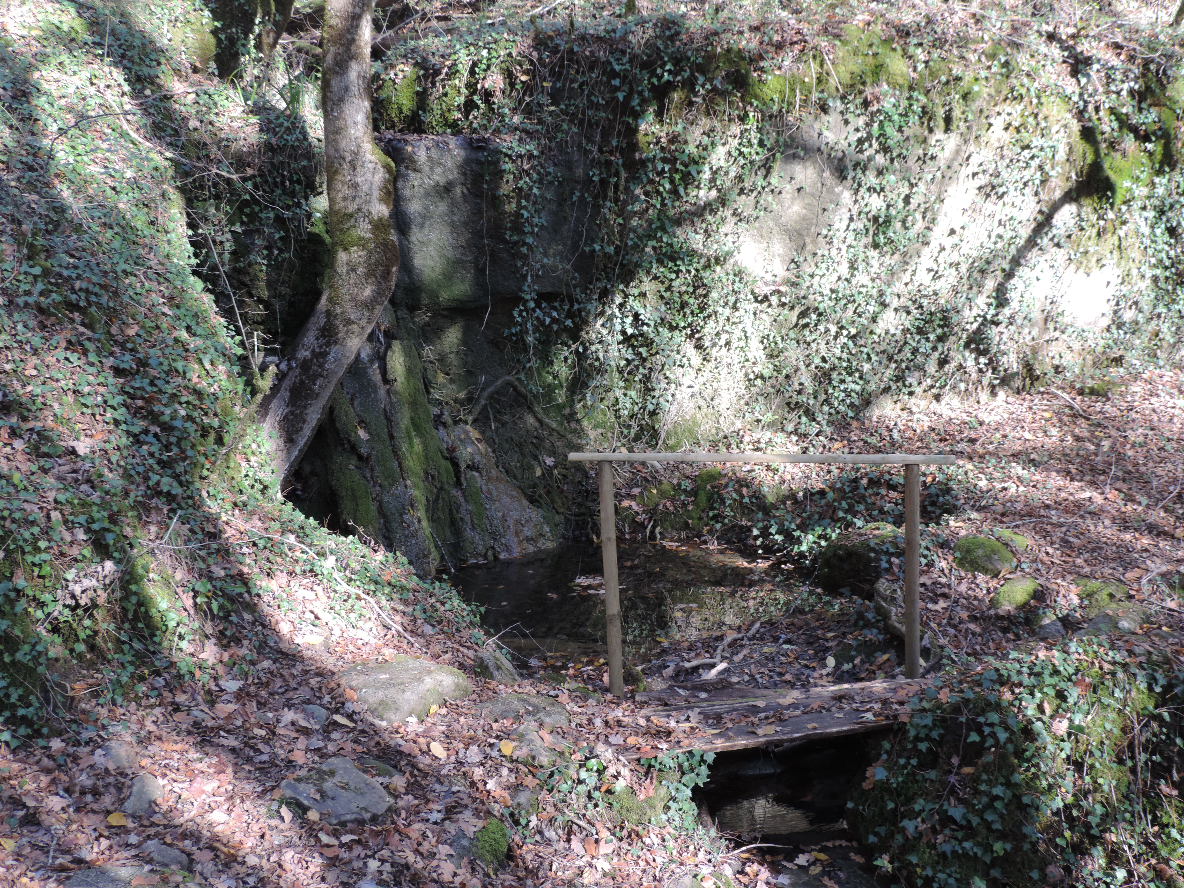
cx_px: 592
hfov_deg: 46.8
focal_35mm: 40
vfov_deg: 36.0
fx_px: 1368
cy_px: 444
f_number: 3.3
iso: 100
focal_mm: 7.1
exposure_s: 1/50
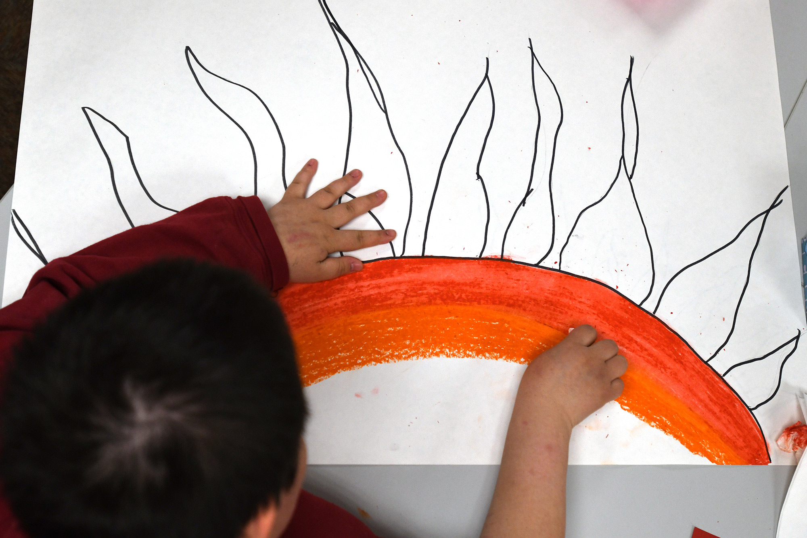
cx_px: 404
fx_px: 784
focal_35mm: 35
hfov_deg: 54.4
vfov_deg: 37.8
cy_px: 269
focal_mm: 35
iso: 800
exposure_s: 1/640
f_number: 4
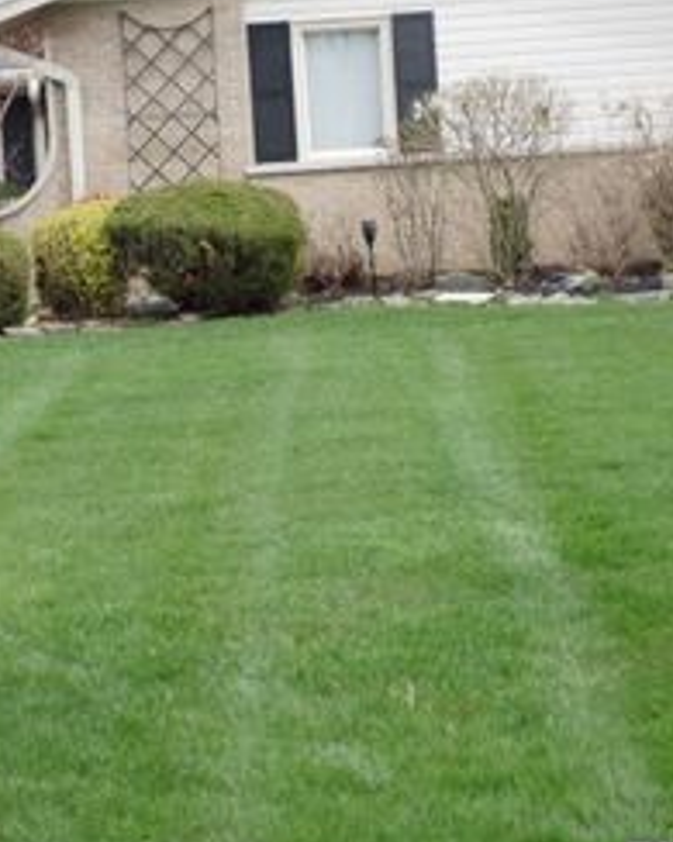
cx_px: 217
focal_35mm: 108
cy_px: 312
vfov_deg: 17.8
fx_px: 2691
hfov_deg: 14.2
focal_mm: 9.7
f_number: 3.6
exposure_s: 1/500
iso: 80
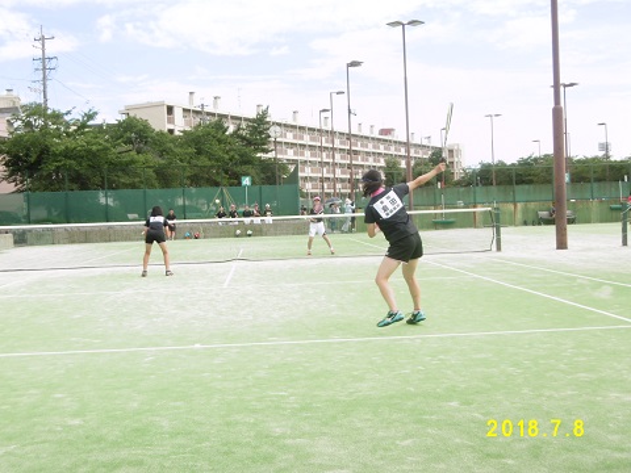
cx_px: 316
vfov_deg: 33.6
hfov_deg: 43.9
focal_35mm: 43
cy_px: 236
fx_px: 784
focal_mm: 7.7
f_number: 3.8
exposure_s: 1/250
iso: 100
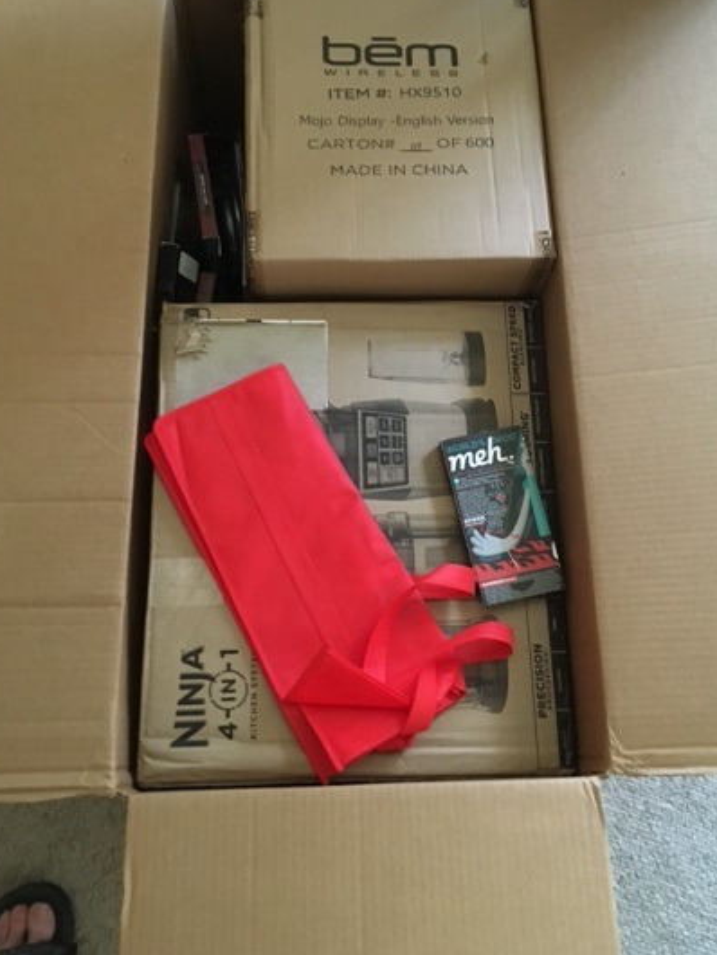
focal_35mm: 35
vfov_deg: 52.5
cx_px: 378
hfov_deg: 40.7
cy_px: 423
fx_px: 966
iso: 250
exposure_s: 1/15
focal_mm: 4.15
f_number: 2.2
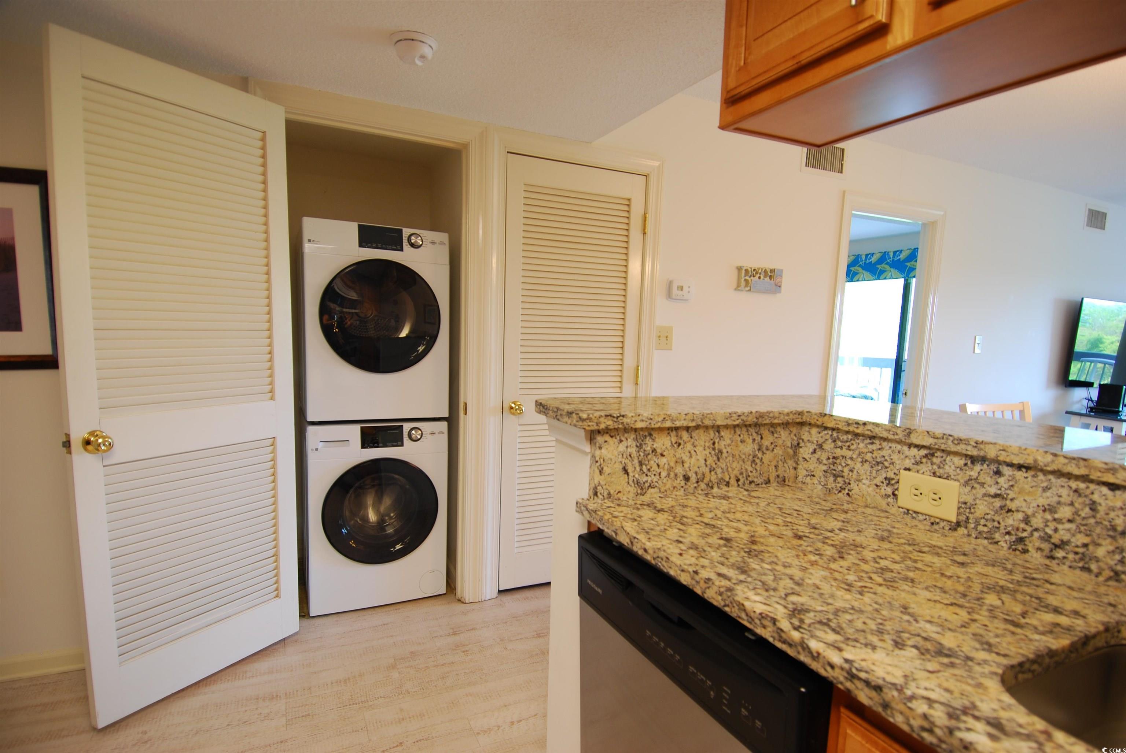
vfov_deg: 67.5
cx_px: 563
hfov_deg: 89.9
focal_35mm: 18
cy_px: 376
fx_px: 564
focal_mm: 12
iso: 100
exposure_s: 1/8
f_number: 4.5
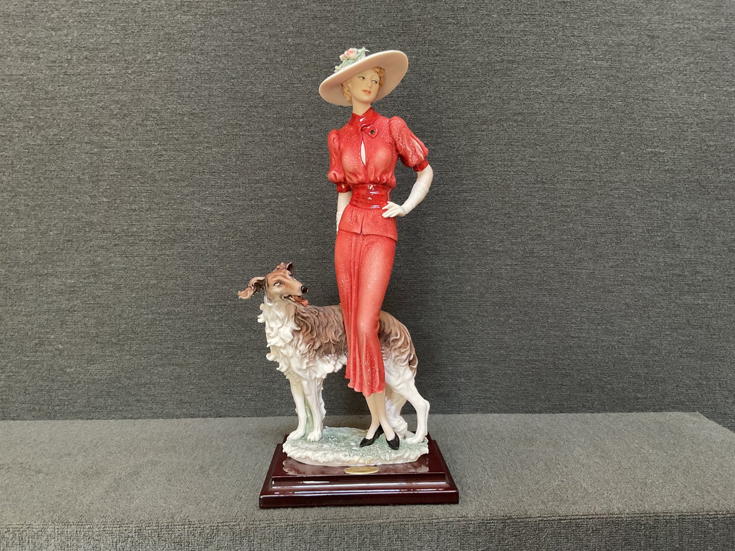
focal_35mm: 29
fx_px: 616
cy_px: 276
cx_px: 368
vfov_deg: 48.2
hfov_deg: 61.7
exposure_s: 1/40
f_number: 1.8
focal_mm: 3
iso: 200
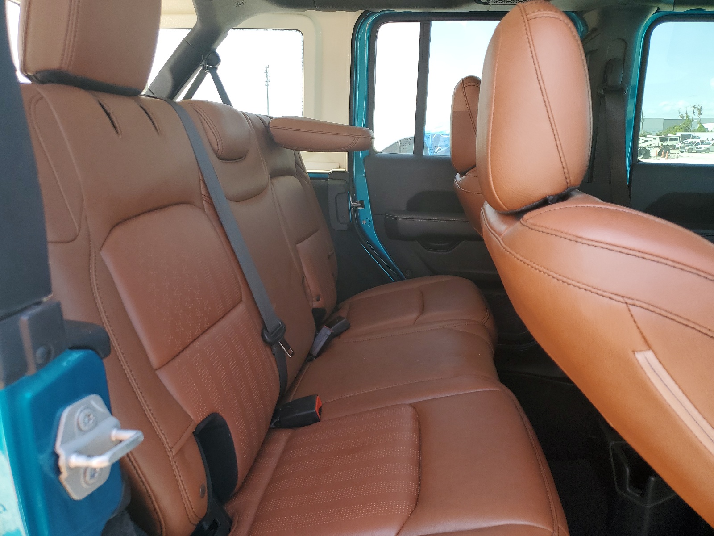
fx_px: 536
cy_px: 268
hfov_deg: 67.3
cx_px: 357
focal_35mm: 26
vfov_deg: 53.1
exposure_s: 1/182
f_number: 1.5
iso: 50
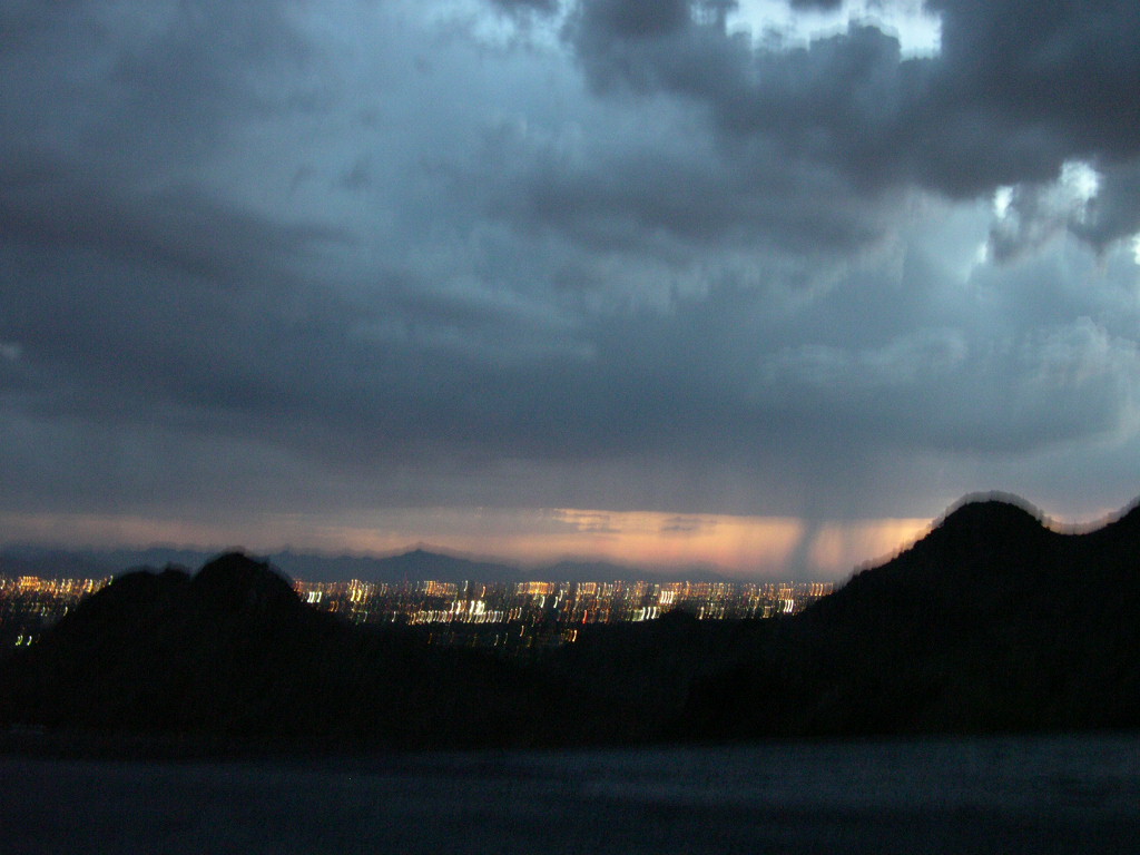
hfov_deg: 49.0
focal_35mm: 38
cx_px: 570
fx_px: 1251
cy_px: 428
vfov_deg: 37.7
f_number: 2.8
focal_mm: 8
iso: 400
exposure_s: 1/6.3
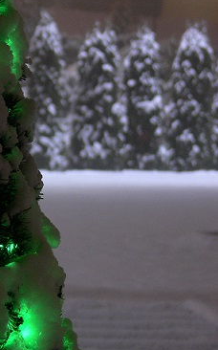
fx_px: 2039
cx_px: -93
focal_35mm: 214
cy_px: 175
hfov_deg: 6.1
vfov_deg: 9.8
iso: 100
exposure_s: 1
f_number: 3.6
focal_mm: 23.8
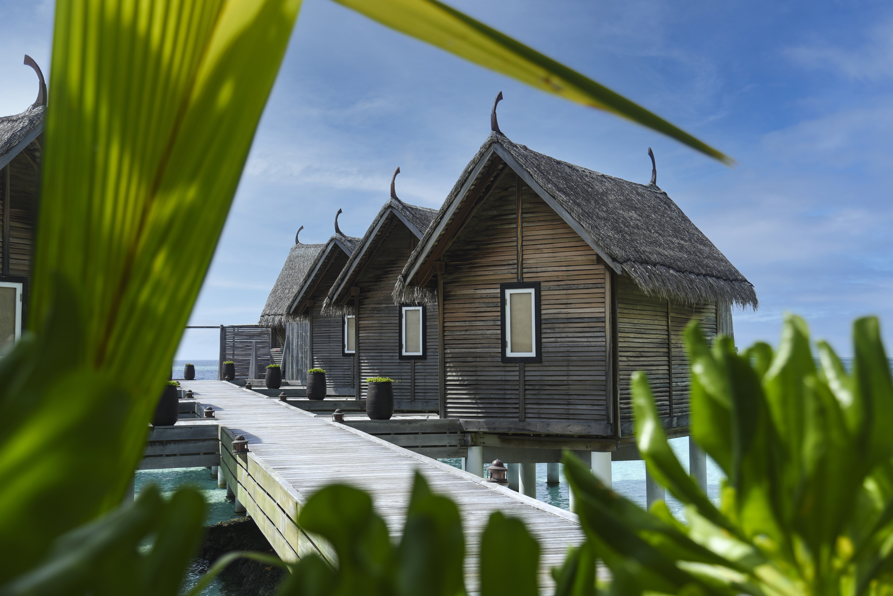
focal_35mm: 48
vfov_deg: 28.1
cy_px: 298
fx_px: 1191
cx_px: 446
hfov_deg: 41.1
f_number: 4
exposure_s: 1/640
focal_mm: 48
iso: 50
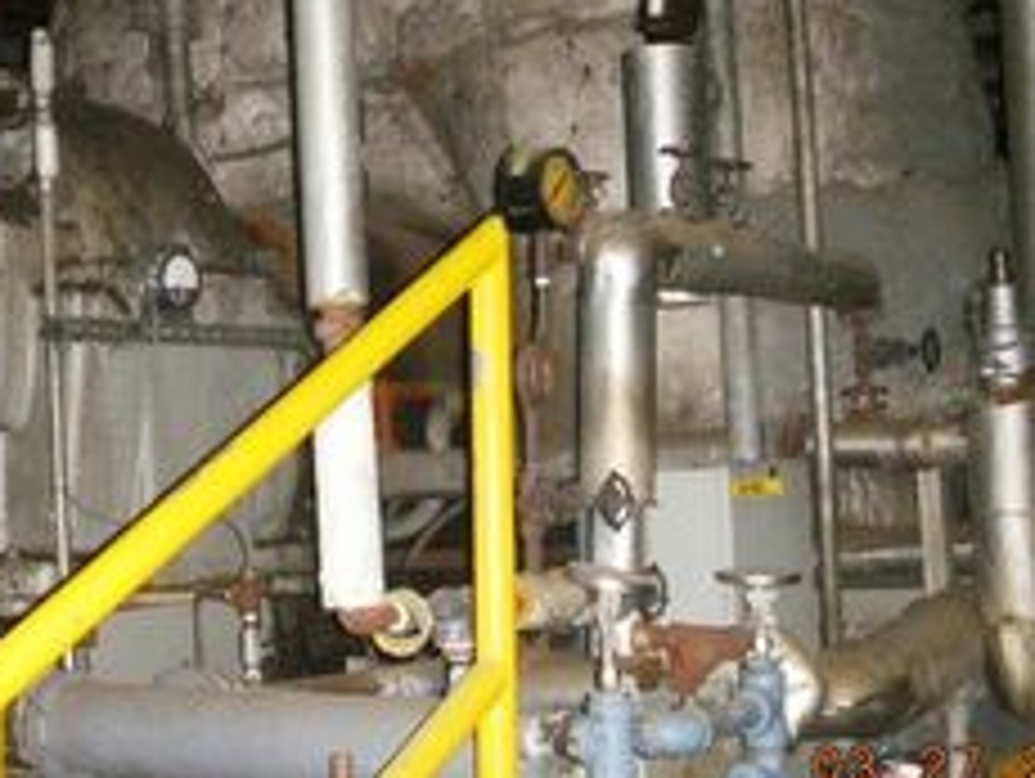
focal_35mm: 66
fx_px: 1975
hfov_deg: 29.1
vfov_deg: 22.2
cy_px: 234
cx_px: 333
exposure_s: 1/250
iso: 800
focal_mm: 6.3
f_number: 3.3
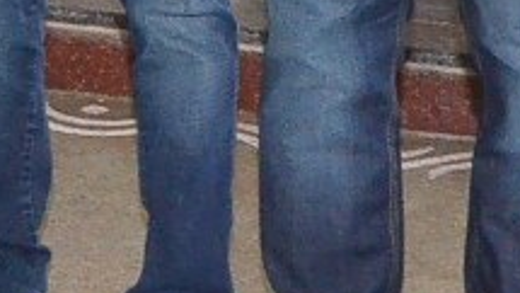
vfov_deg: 5.6
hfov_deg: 9.5
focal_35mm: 208
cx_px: -628
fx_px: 2868
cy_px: -494
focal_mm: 18
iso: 2500
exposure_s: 1/125
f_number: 13
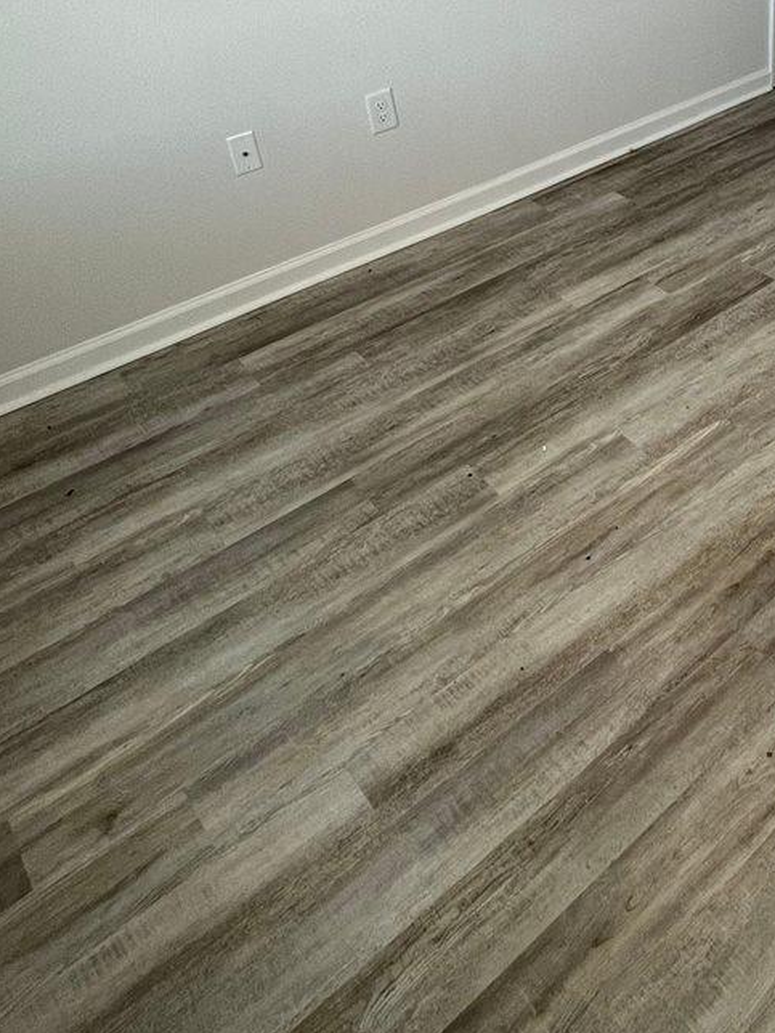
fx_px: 925
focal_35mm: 31
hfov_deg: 40.2
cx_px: 765
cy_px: 192
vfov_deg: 54.0
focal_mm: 1.57
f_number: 1.8
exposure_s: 1/120
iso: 125
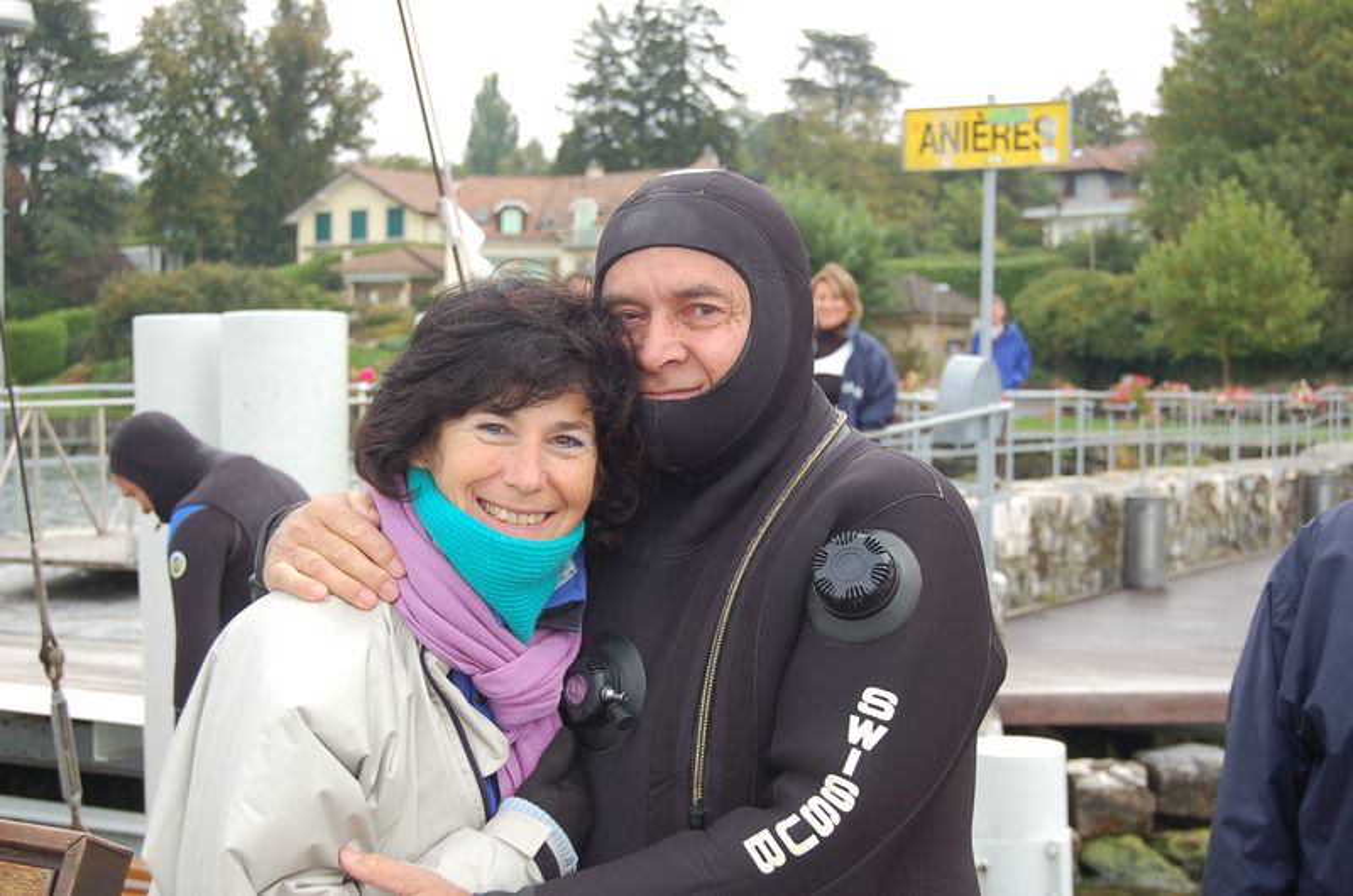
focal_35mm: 60
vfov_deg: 22.5
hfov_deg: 33.5
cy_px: 448
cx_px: 676
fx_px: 2250
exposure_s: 1/125
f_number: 5.6
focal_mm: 40
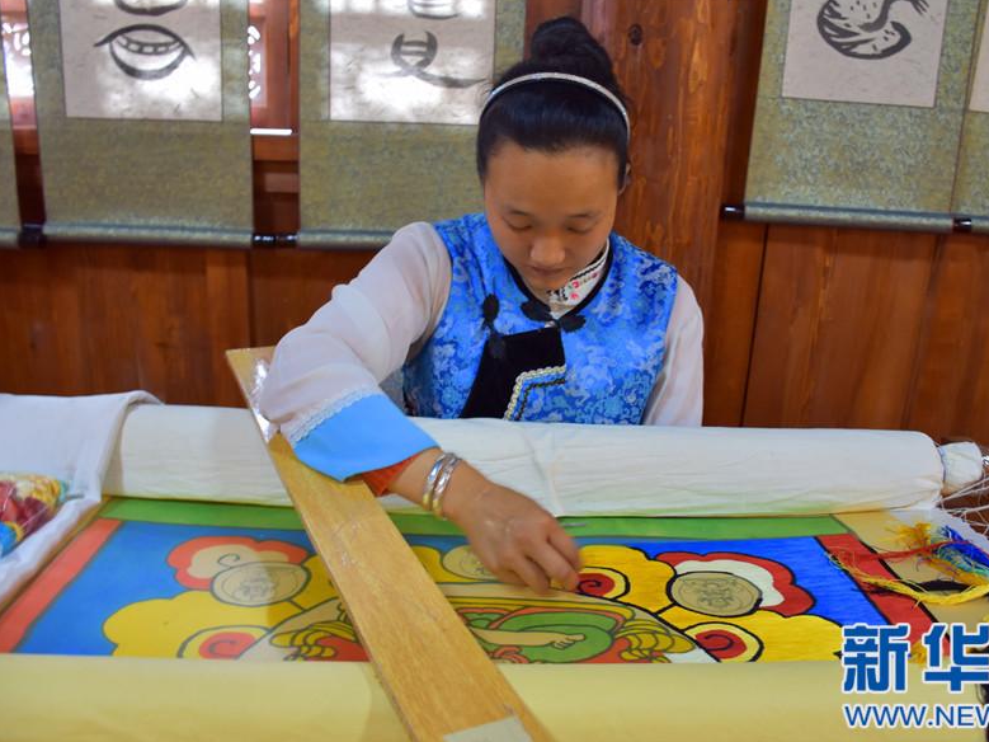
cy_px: 374
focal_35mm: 30
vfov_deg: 46.8
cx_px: 527
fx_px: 857
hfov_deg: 59.9
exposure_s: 1/13
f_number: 3.5
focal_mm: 18
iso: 500
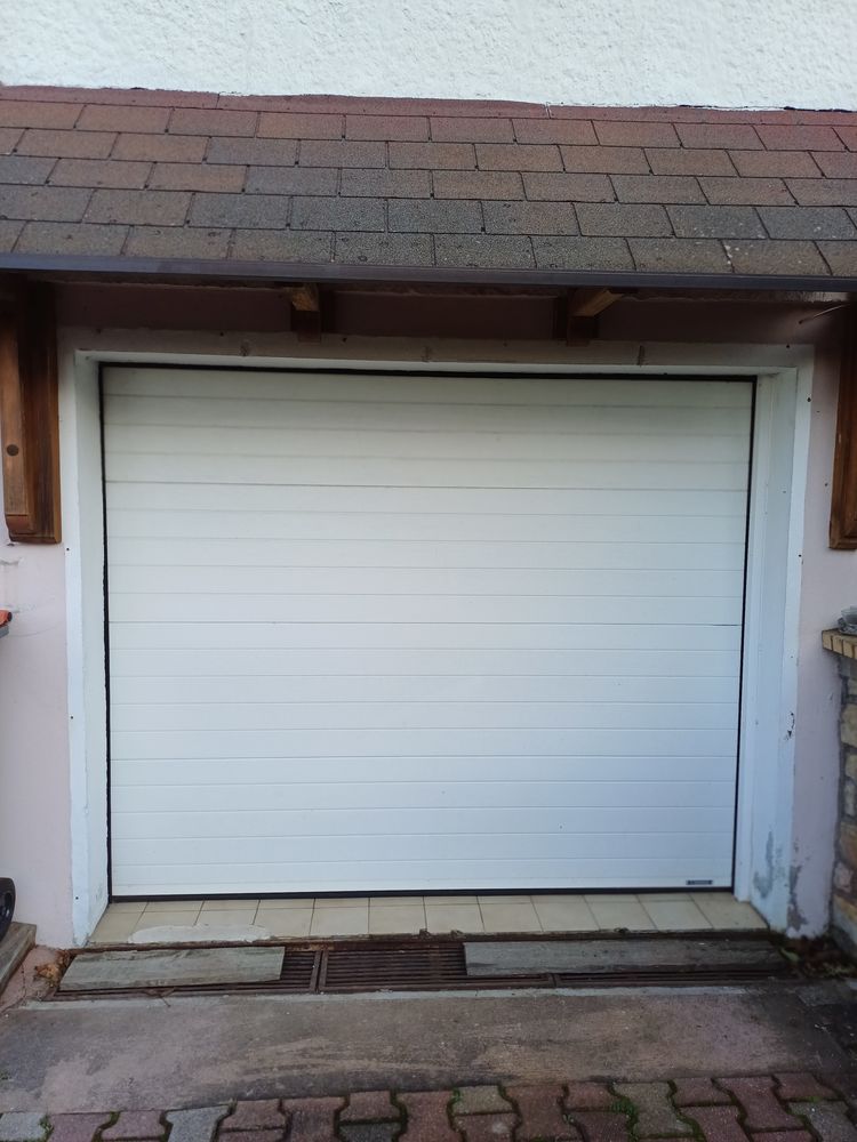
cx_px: 428
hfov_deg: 54.9
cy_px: 571
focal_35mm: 25
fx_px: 825
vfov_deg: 69.4
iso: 50
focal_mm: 4.65
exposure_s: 1/128
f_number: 1.8
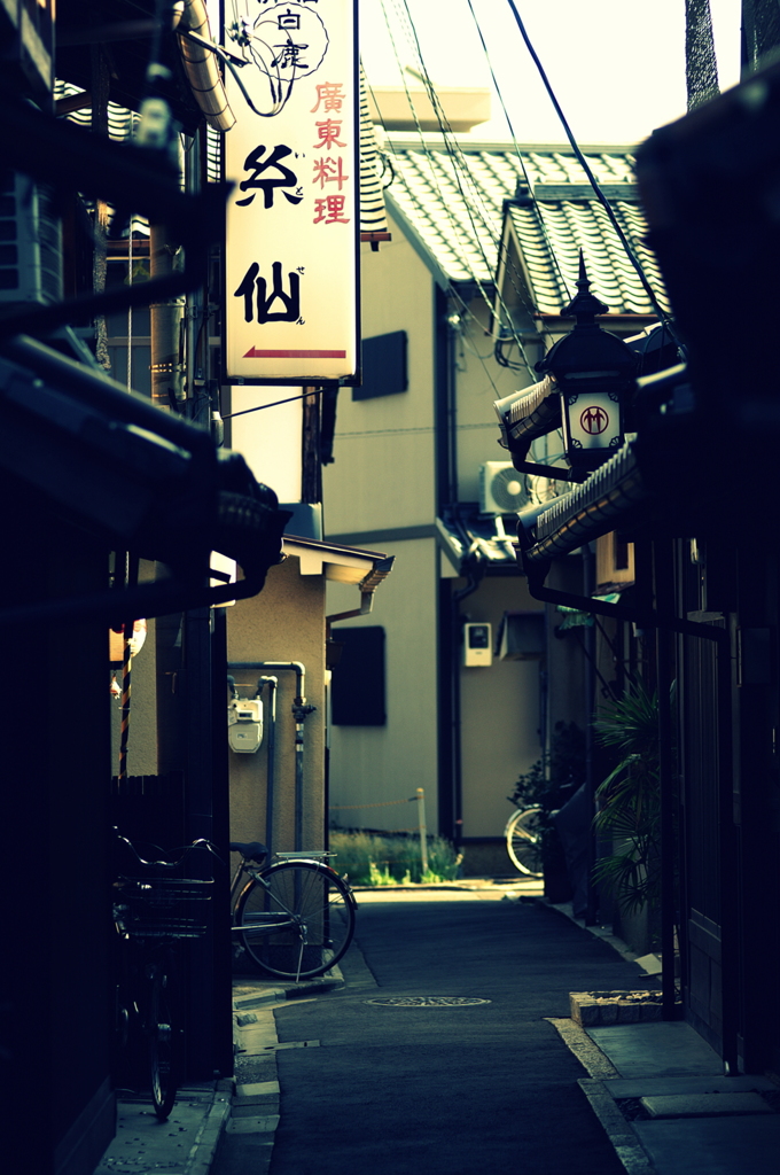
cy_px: 588
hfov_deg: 9.1
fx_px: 4888
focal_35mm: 150
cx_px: 390
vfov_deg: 13.7
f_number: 3.2
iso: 125
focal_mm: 100
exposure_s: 1/640
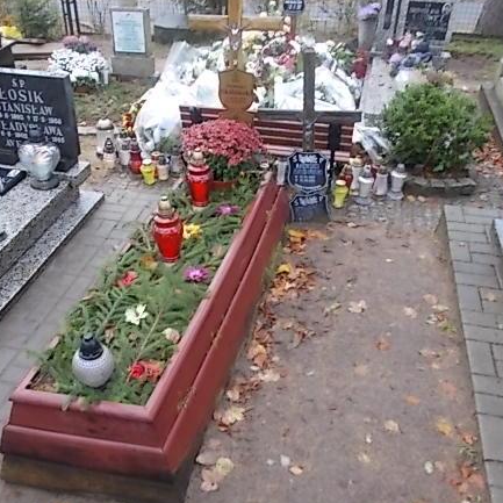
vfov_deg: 48.4
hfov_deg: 48.3
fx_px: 559
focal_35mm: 34
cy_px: 257
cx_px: 215
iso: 125
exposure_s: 1/25
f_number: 3.2
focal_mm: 4.6
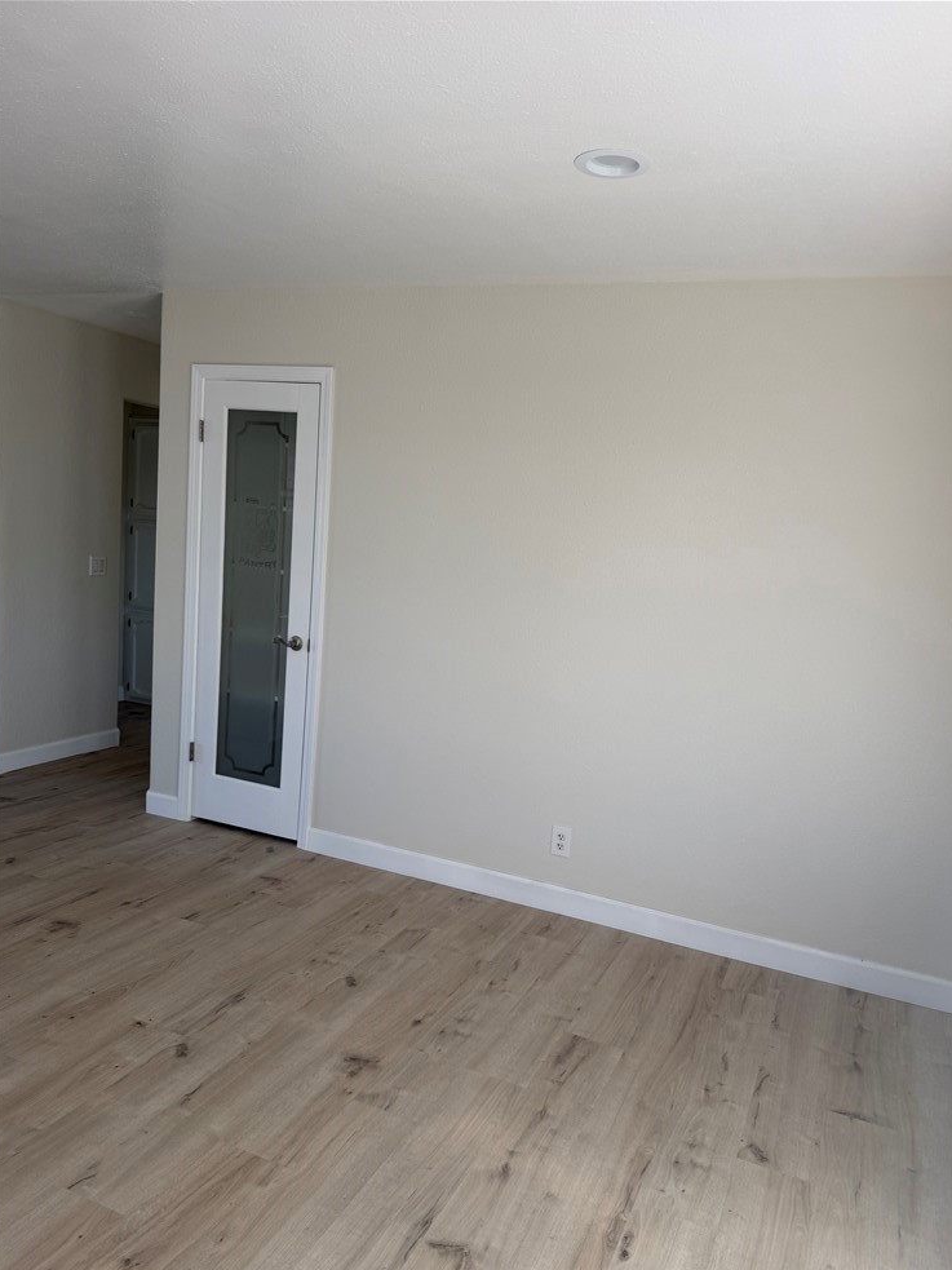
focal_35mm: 25
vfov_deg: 69.4
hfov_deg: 54.9
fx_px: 917
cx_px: 490
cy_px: 660
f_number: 1.78
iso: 50
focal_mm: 6.76
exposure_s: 1/121
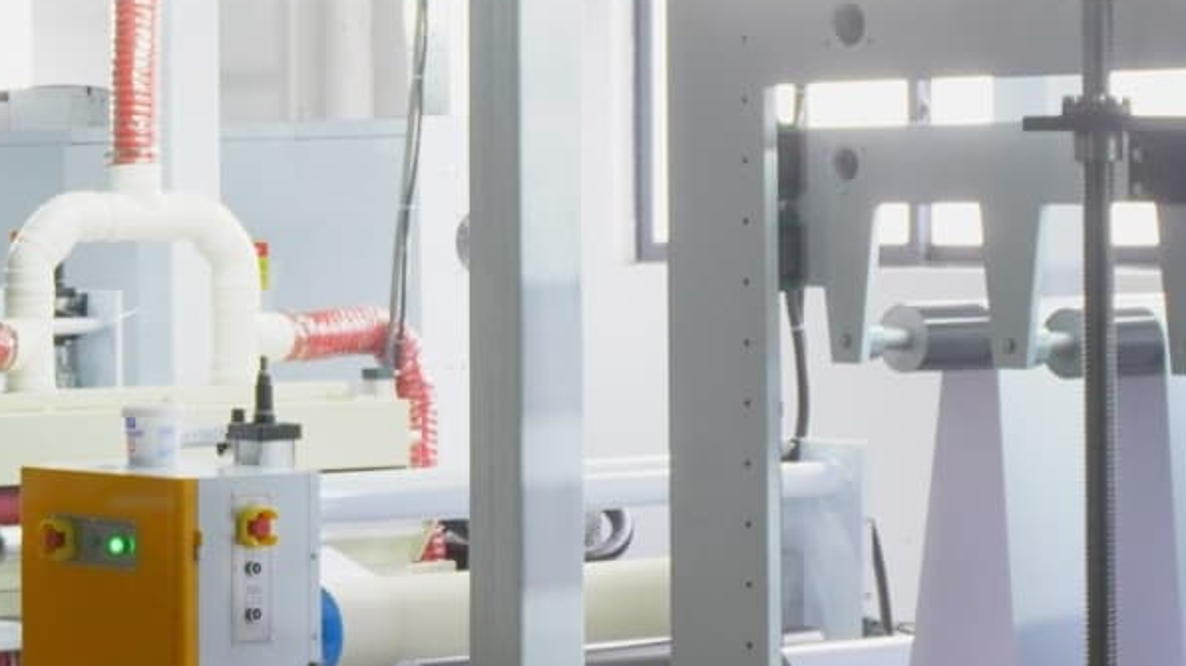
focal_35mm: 138
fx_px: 4326
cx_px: -16
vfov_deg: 8.8
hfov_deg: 15.3
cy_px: 243
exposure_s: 1/13
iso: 640
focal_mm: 29
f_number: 7.1
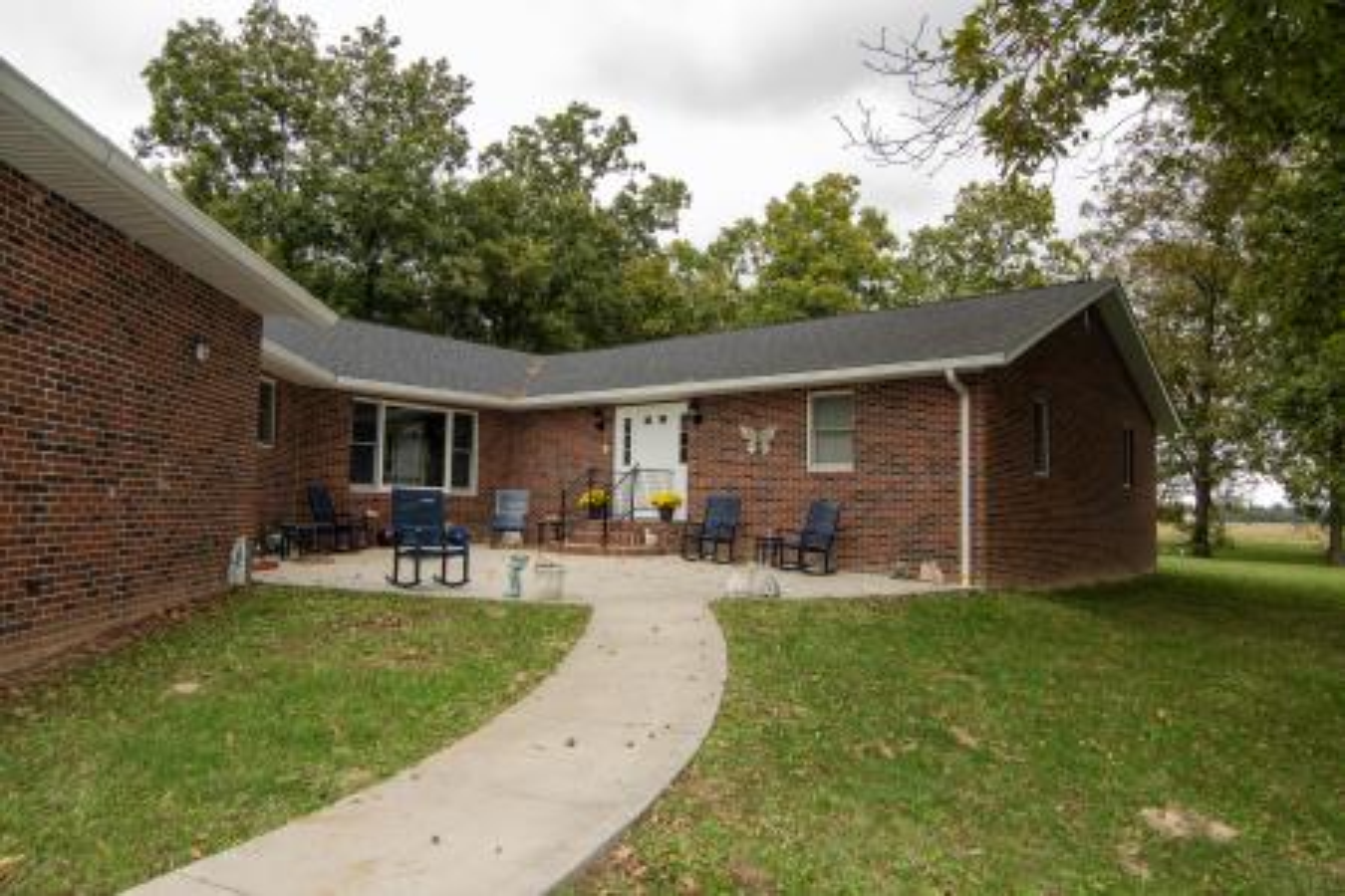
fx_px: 897
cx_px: 672
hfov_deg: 73.7
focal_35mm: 24
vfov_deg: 53.1
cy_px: 448
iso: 1250
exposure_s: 1/250
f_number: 8
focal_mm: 16
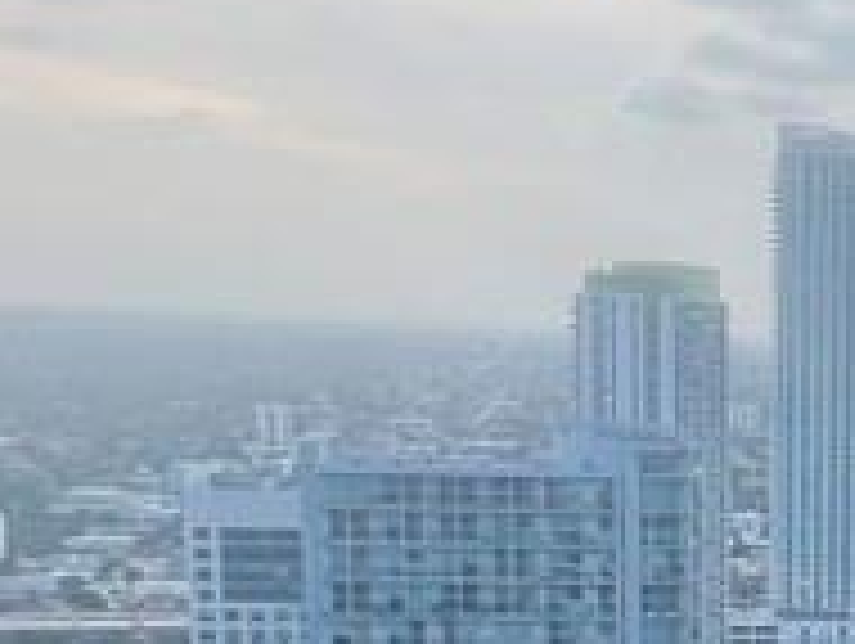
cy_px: 725
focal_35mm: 70
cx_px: 1188
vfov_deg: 20.0
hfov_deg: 23.6
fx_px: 1731
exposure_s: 1/457
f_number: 1.8
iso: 32
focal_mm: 1.57
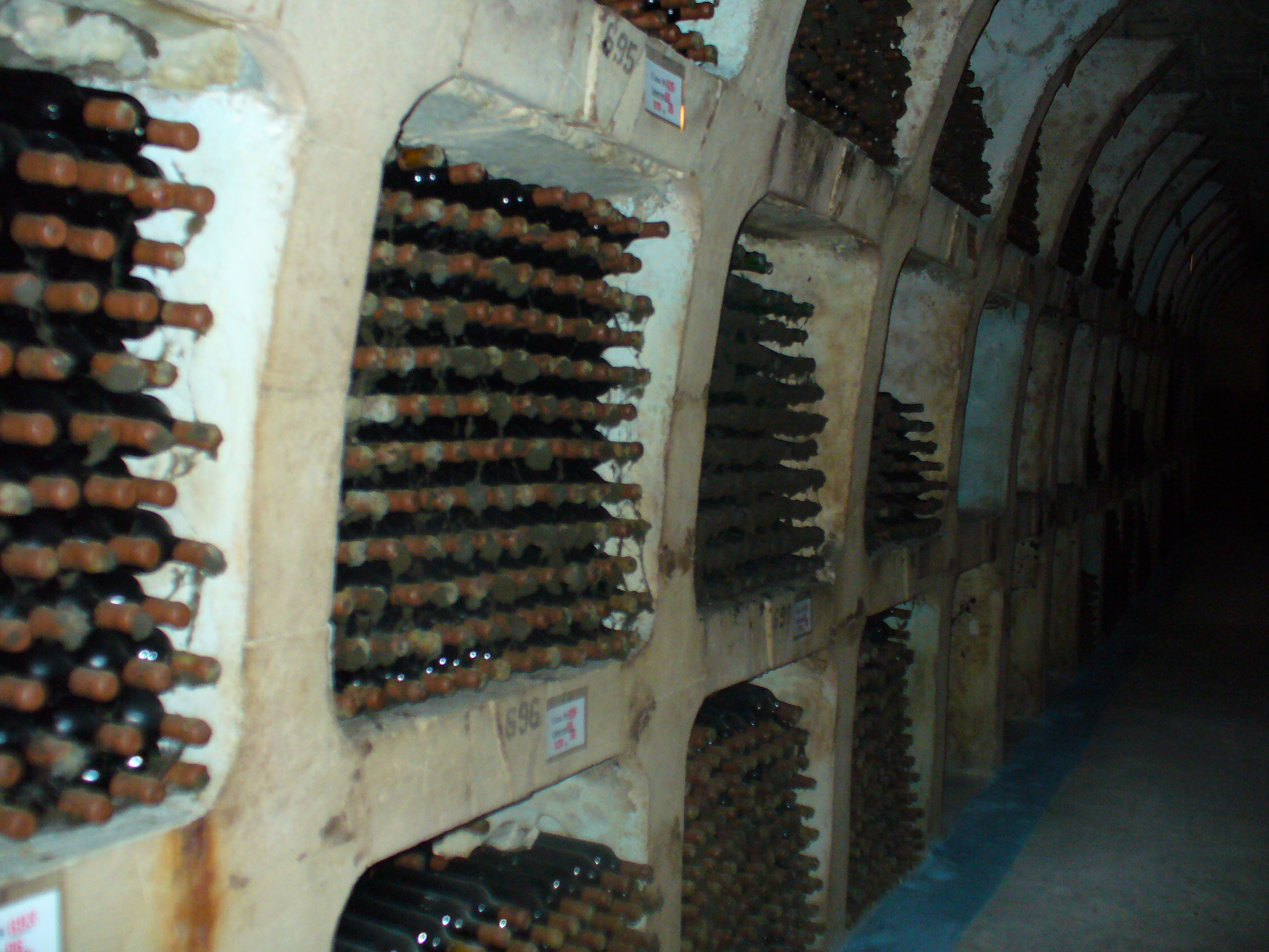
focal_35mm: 37
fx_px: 1356
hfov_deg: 50.1
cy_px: 476
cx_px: 634
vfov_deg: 38.7
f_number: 2.8
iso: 200
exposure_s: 1/30
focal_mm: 6.1
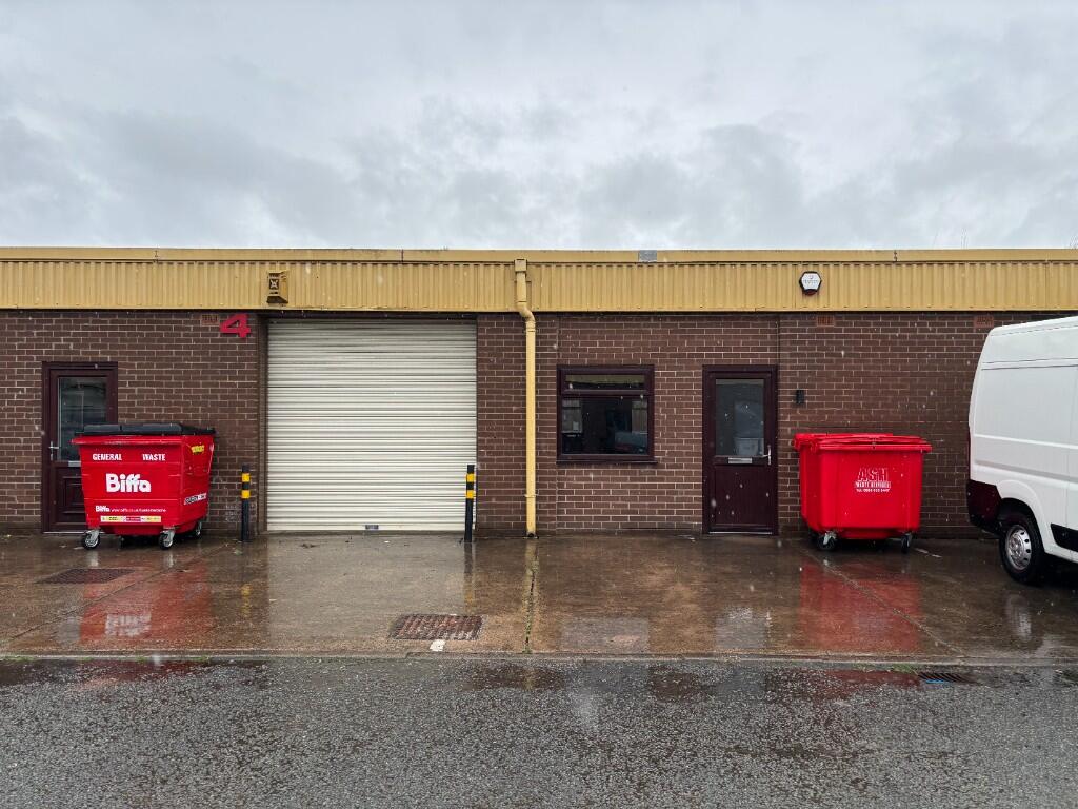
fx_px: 810
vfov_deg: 53.1
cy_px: 404
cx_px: 539
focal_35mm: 26
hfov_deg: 67.3
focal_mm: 5.96
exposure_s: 1/1642
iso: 50
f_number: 1.6
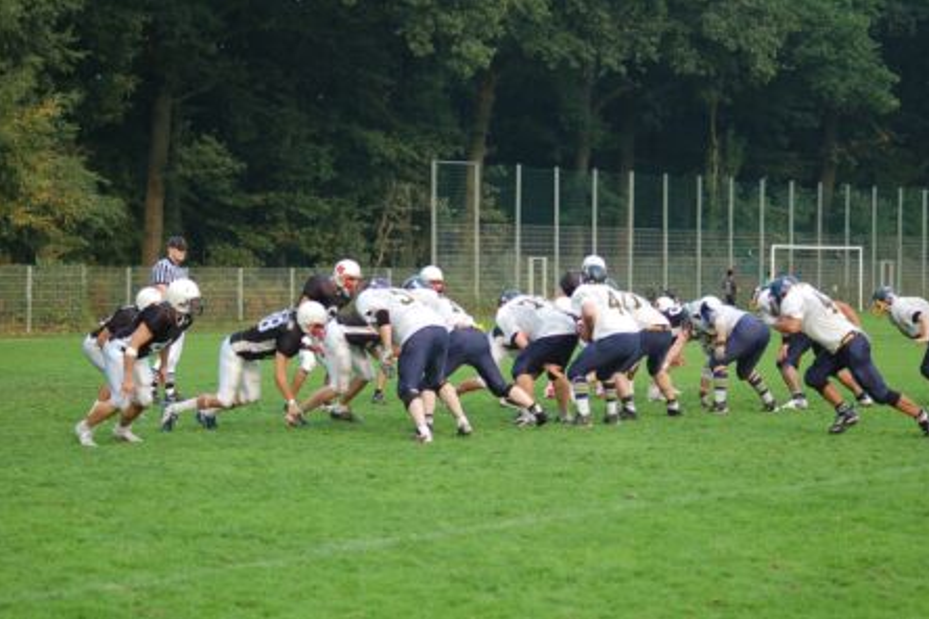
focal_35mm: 107
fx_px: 2761
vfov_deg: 12.8
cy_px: 312
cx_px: 472
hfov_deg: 19.1
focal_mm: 70
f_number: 4
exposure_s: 1/640
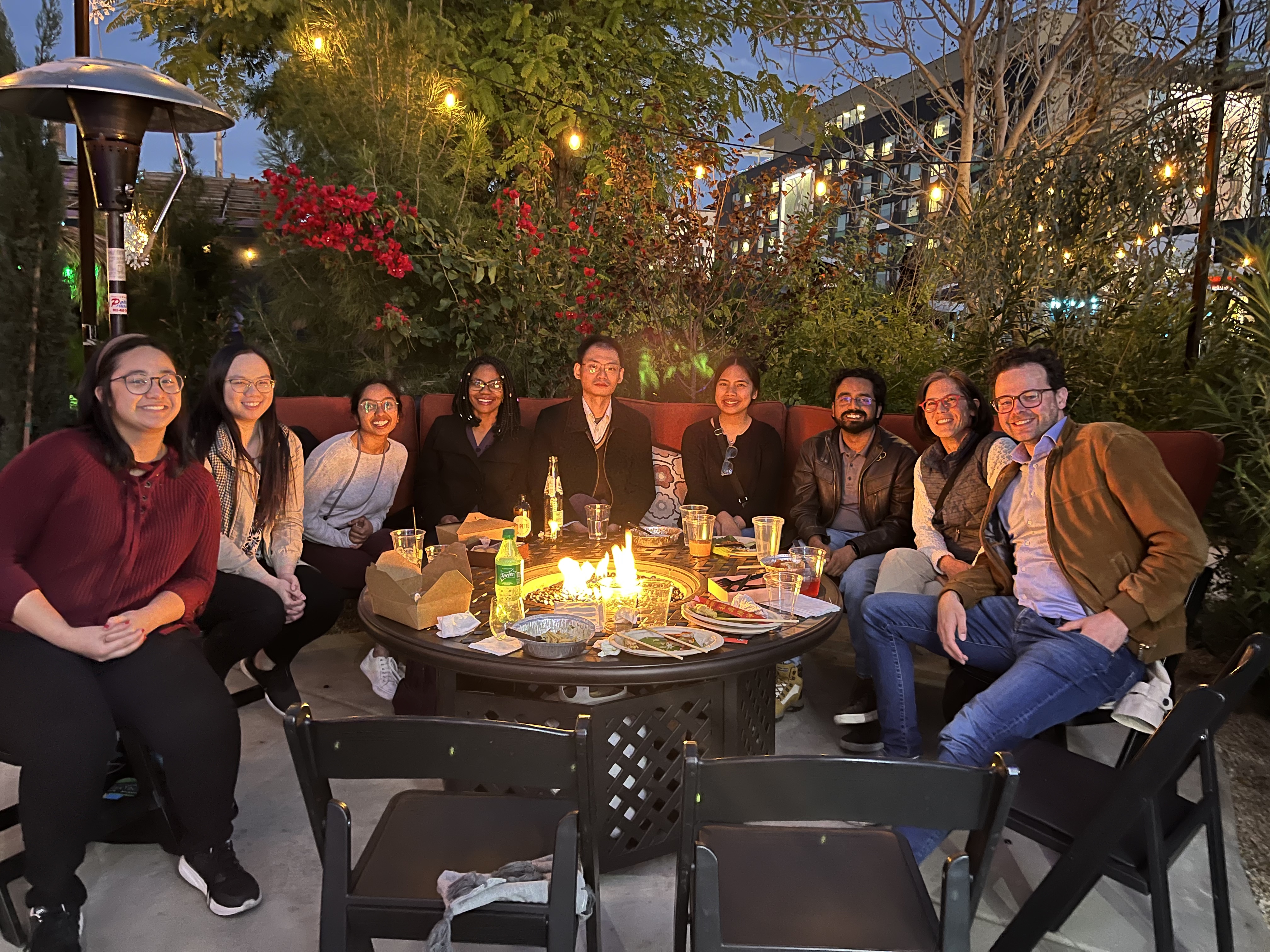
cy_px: 476
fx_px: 954
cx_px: 635
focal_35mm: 26
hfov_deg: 67.3
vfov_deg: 53.1
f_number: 1.6
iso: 1250
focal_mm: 5.1
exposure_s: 1/17
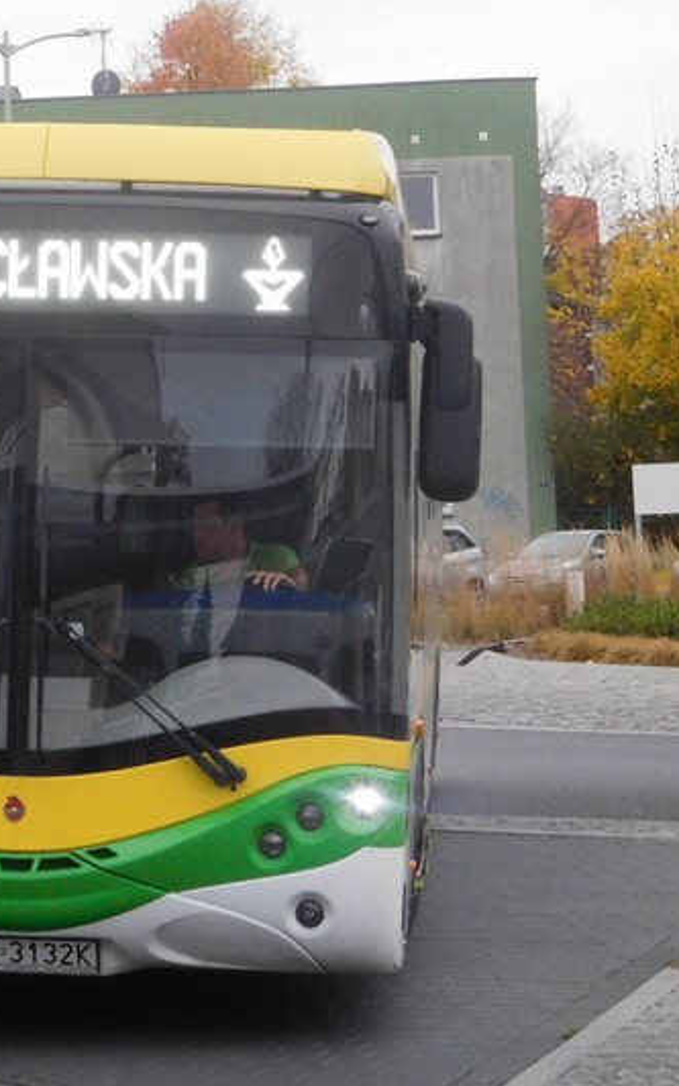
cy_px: 409
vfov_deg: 18.7
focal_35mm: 111
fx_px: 3287
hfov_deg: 11.7
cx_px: 71
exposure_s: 1/250
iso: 400
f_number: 4.4
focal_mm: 11.1
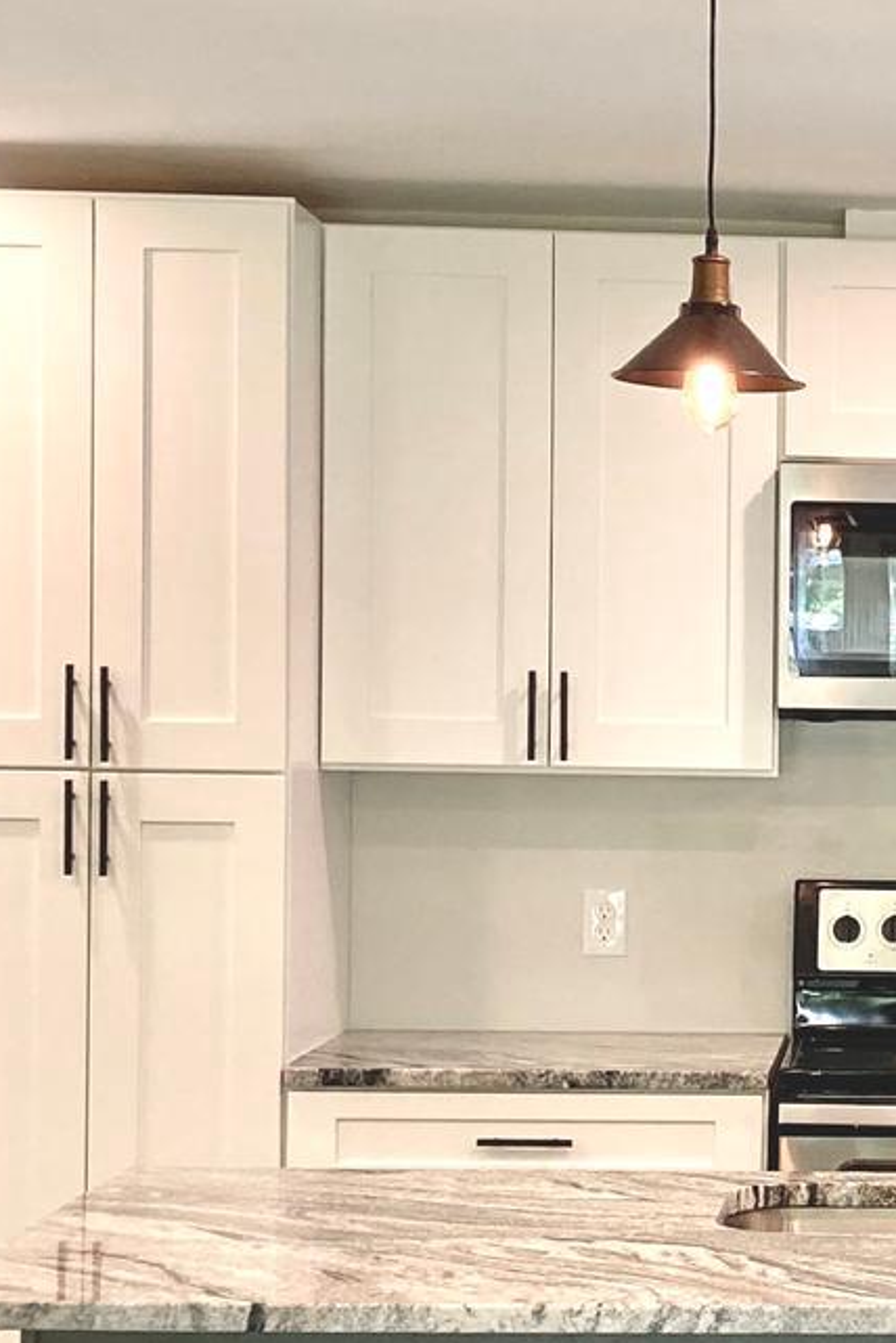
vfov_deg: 21.9
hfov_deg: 14.2
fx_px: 3468
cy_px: 834
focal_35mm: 93
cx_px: 1114
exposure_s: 1/120
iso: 80
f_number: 1.8
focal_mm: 3.99
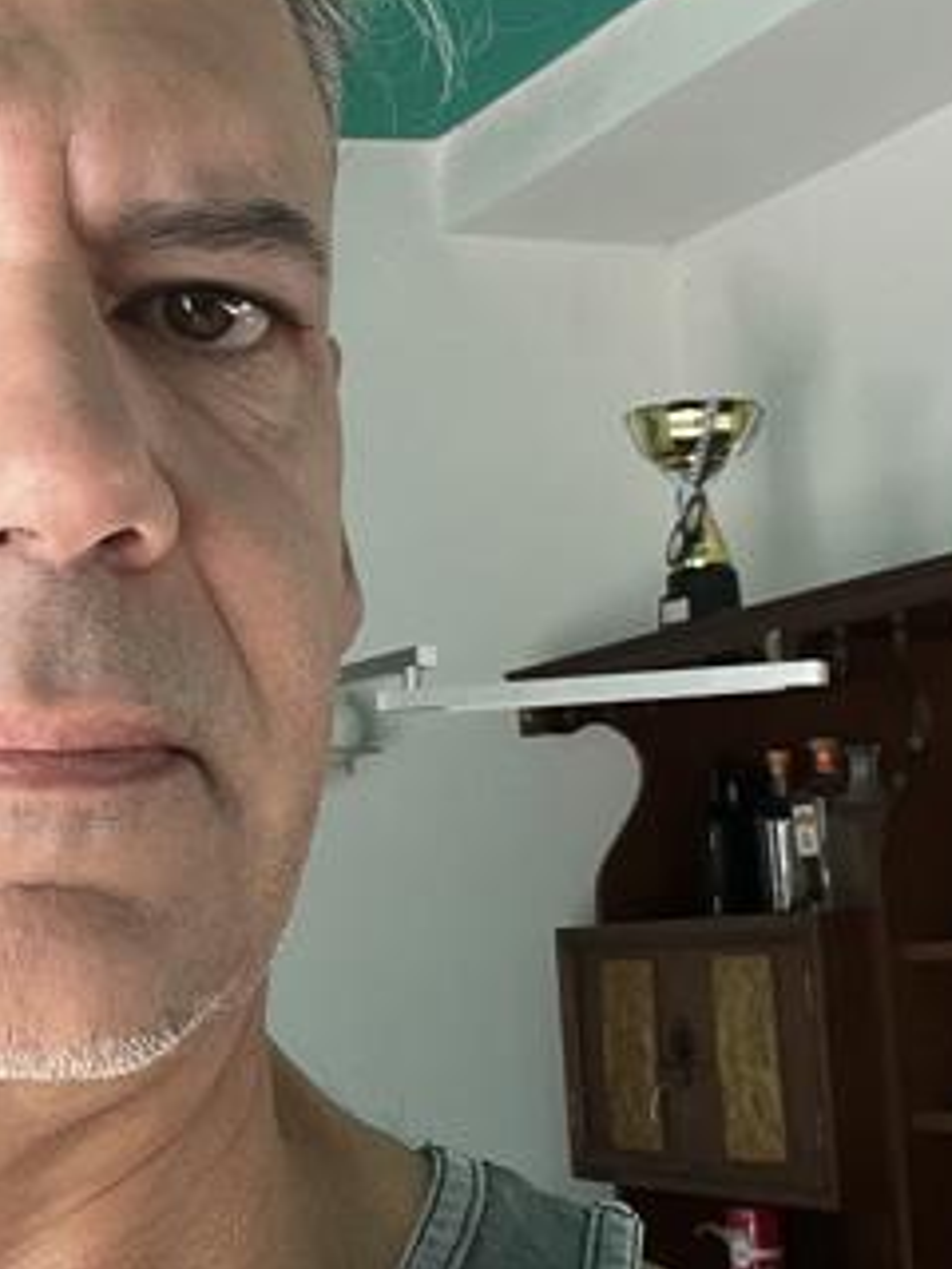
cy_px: 642
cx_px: -151
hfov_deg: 18.7
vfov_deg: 26.0
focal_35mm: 75
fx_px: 2750
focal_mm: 2.71
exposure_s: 1/121
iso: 64
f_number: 2.2
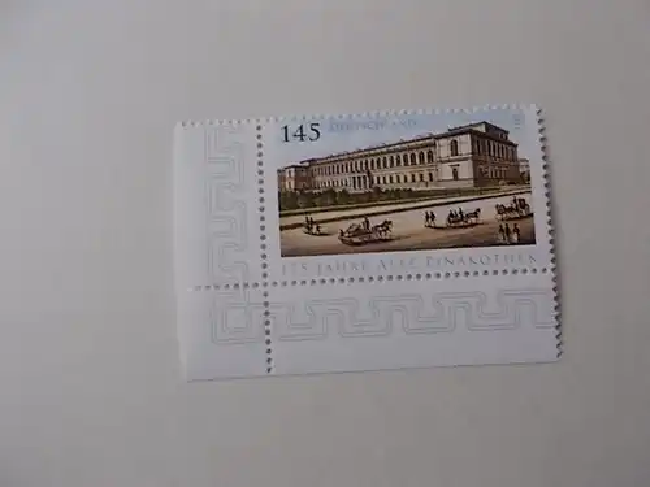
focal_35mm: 26
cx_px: 325
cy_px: 244
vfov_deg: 53.1
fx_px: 488
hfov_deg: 67.3
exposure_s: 1/25
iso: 125
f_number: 3.2
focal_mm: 4.6
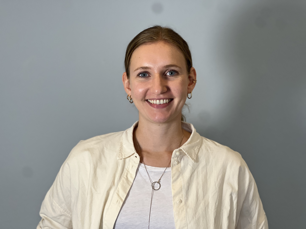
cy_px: 114
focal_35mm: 77
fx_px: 681
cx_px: 153
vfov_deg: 19.1
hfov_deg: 25.3
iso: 200
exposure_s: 1/100
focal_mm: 9
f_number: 2.8
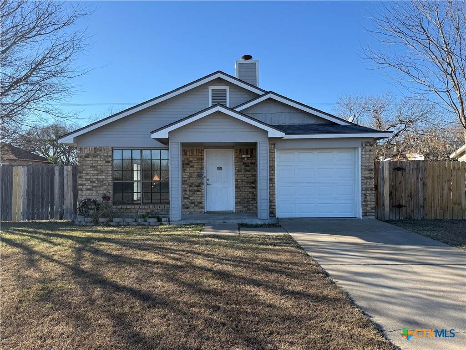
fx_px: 323
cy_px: 175
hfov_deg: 71.6
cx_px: 233
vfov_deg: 56.8
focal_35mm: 24
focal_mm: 6.76
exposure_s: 1/2232
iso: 80
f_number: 1.78
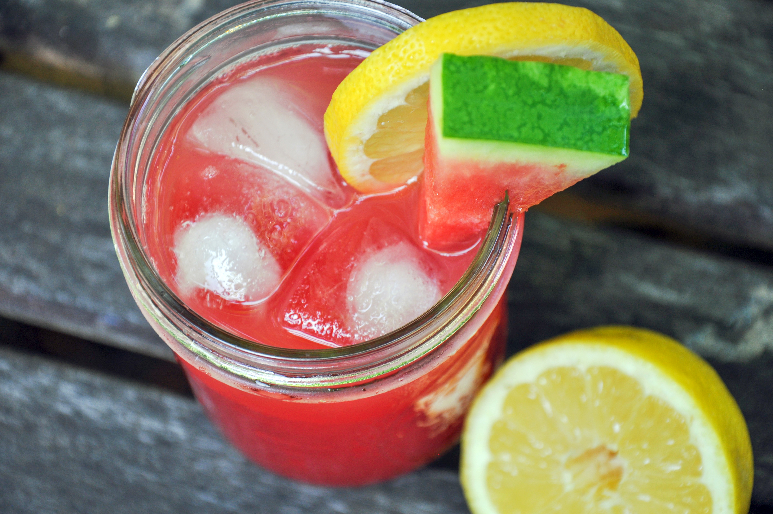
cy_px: 257
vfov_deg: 10.7
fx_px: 2734
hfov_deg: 16.1
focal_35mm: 128
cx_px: 386
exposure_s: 1/60
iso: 200
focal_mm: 85
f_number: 5.6
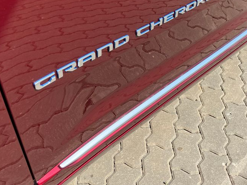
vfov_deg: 32.5
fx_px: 314
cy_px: 56
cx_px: 159
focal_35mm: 44
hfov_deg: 42.5
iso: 32
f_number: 1.8
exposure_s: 1/867
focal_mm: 3.99
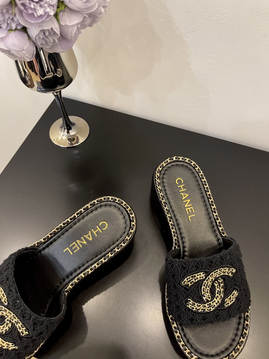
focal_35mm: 26
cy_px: 180
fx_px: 269
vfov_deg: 67.3
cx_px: 134
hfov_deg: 53.1
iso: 250
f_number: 1.6
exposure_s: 1/60
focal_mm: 5.1
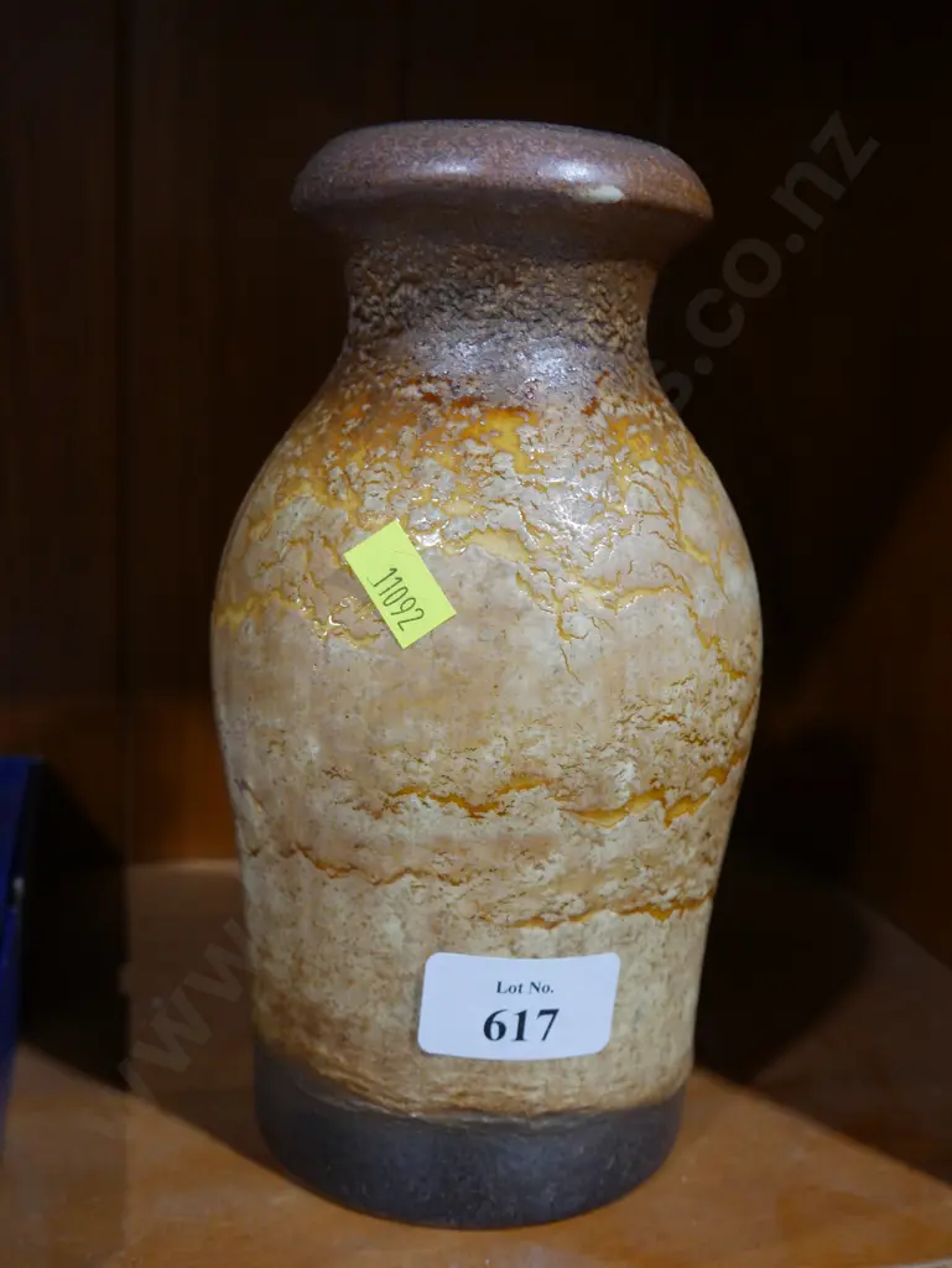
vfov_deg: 49.0
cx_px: 476
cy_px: 634
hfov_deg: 37.8
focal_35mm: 38
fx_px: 1392
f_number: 4.1
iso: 500
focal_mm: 19
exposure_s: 1/60
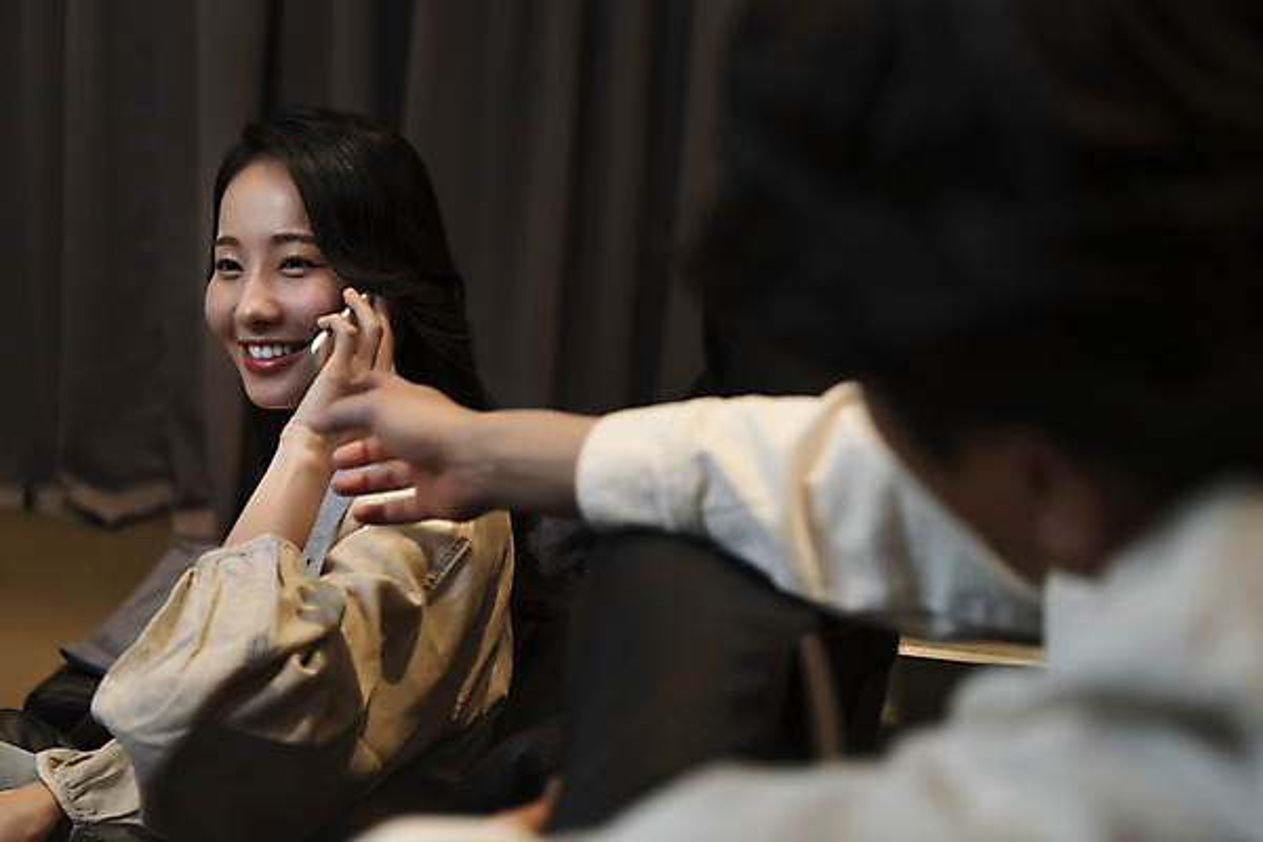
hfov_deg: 39.6
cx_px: 632
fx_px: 1754
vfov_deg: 27.0
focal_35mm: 50
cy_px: 421
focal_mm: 50
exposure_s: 1/125
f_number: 2.8
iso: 1250
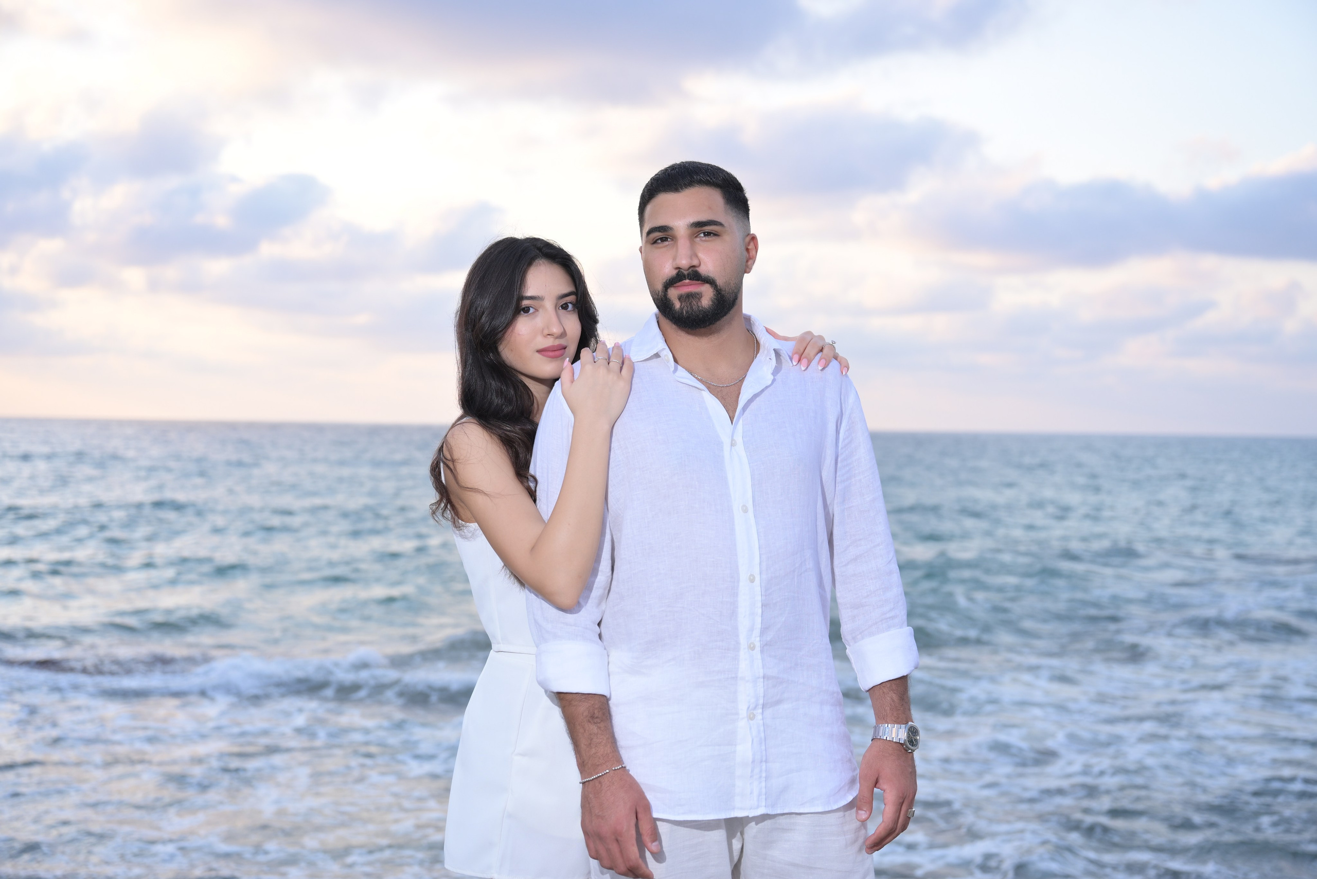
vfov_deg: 28.7
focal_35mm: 47
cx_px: 658
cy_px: 440
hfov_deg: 41.9
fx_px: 1720
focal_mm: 47
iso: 100
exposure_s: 1/160
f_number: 4
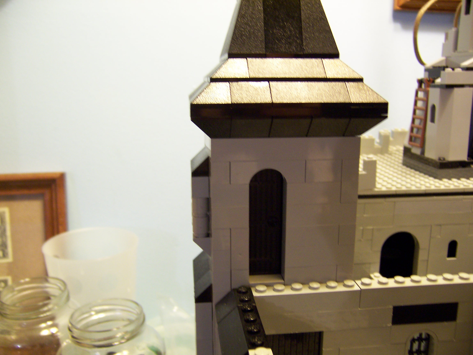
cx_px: 236
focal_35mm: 33
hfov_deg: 55.4
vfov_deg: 42.9
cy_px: 178
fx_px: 451
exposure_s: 1/8
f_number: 2.8
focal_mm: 5.5
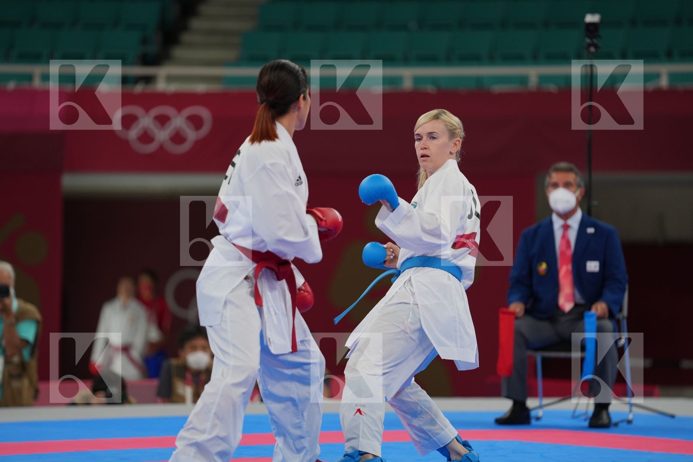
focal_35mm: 200
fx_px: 3850
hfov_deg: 10.3
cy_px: 231
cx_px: 346
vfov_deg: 6.9
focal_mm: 200
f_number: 2.8
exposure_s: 1/1000
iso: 500
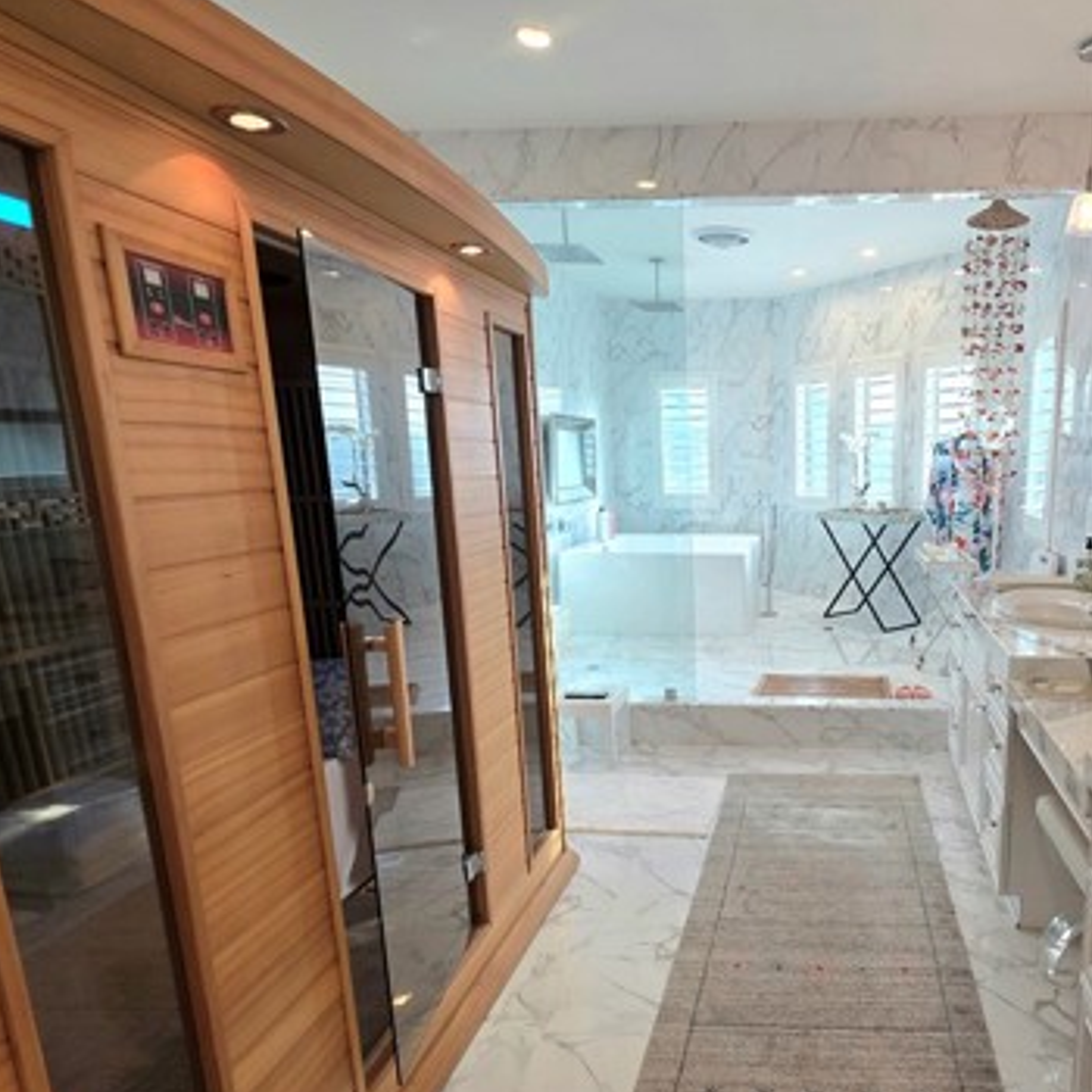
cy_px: 636
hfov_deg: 68.2
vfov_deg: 71.6
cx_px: 799
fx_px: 749
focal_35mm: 21
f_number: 1.9
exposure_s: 1/120
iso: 80
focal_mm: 2.2
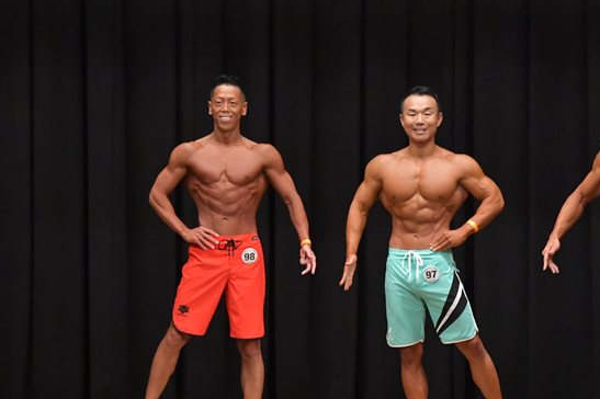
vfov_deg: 5.8
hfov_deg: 8.6
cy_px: 262
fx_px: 3964
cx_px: 416
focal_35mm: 238
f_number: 5.6
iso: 6400
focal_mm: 112
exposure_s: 1/400
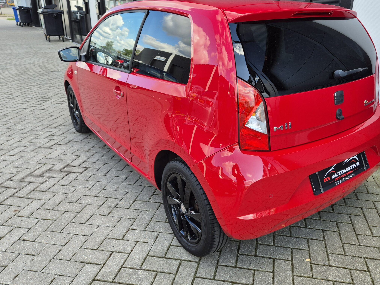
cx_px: 231
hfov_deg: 61.1
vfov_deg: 48.0
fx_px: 318
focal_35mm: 29
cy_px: 115
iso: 25
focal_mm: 5.4
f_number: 1.8
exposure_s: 1/253
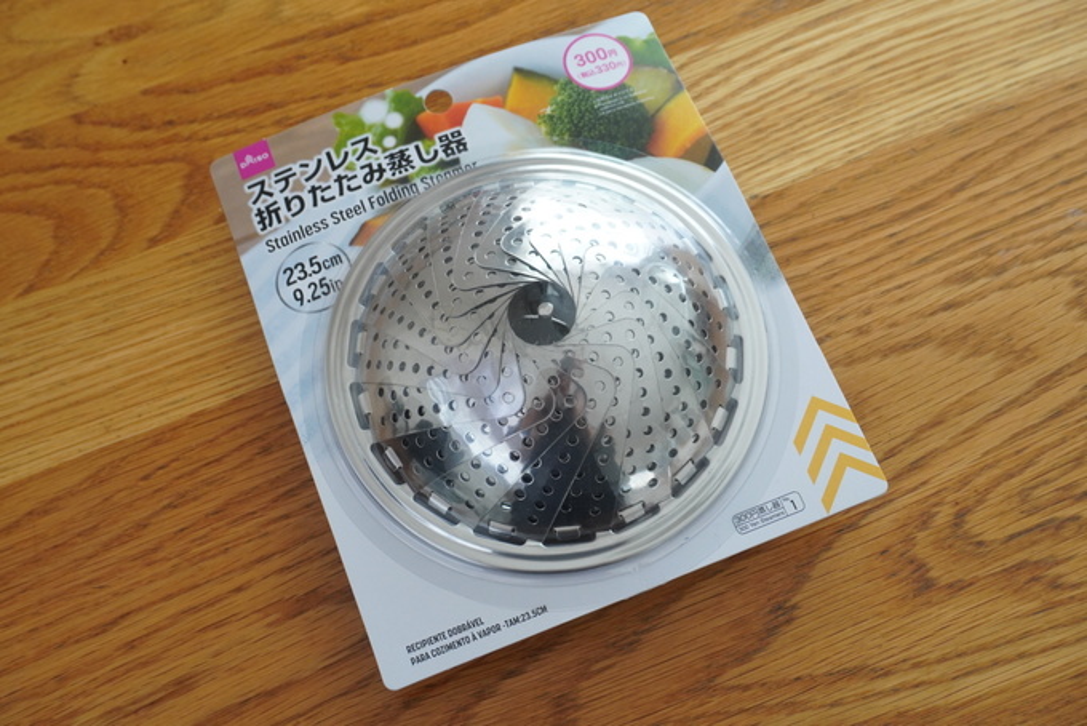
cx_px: 544
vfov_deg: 30.9
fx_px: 1314
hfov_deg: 44.9
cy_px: 363
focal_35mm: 44
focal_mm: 29
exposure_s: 1/50
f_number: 8
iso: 1000
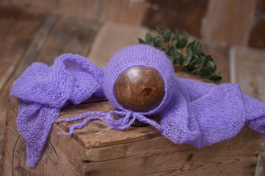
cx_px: 132
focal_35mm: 118
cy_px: 88
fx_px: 869
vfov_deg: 11.6
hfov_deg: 17.3
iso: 160
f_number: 4
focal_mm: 78
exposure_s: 1/60
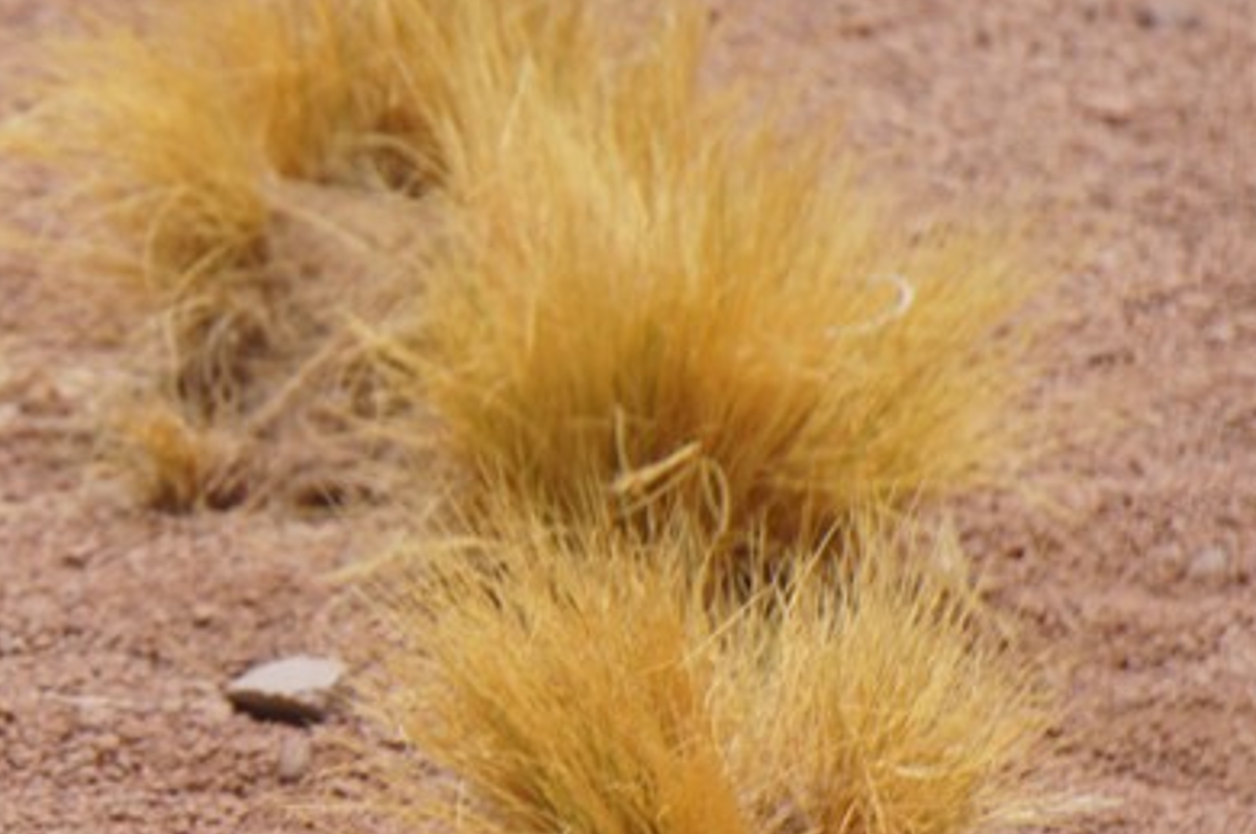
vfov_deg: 1.6
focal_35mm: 874
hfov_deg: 2.4
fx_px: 30454
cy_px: 248
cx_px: -225
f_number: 8
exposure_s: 1/640
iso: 200
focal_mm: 210
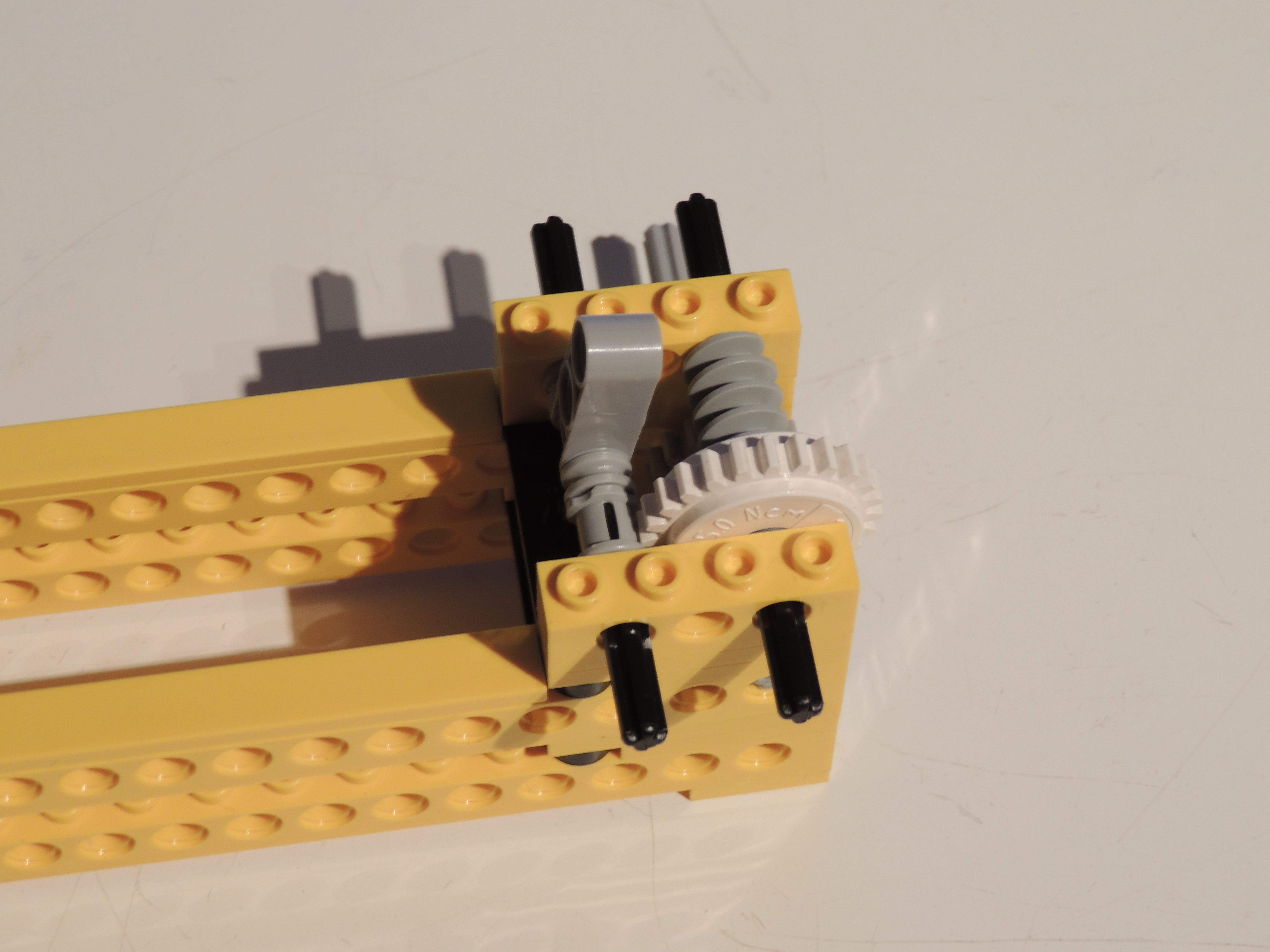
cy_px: 476
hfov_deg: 21.8
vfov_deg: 16.4
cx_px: 635
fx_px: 3302
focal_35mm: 90
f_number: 4.1
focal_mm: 16
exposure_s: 1/2.5
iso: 100
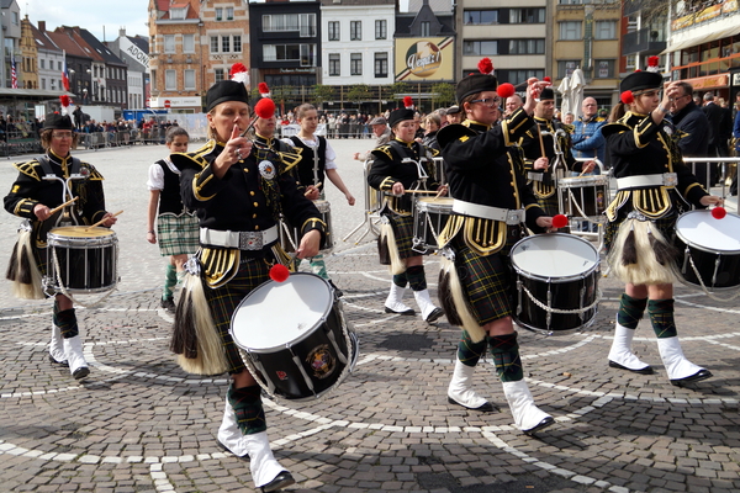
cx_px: 370
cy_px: 246
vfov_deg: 36.9
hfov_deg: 53.1
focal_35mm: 36
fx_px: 740
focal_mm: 24
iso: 320
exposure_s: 1/2000
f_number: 4
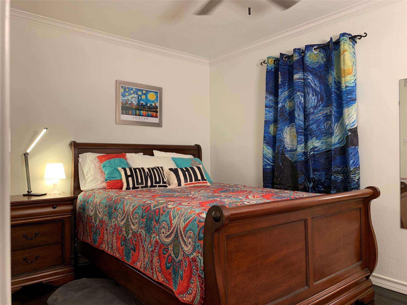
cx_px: 204
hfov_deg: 67.3
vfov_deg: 53.1
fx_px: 306
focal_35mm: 26
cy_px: 152
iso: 125
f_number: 1.8
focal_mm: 4.25
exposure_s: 1/60
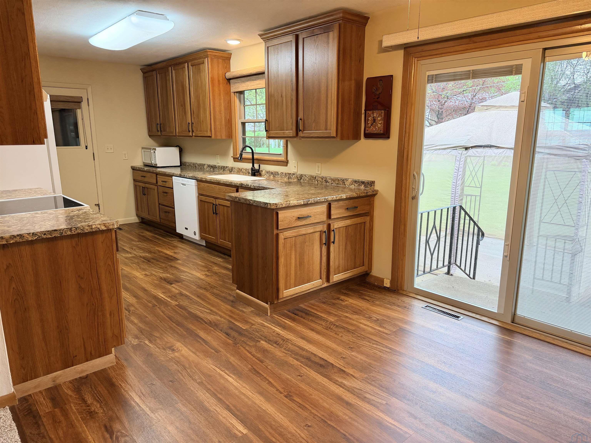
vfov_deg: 56.8
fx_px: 410
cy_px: 222
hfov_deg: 71.6
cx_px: 296
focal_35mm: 24
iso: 160
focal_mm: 6.76
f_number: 1.78
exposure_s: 1/120
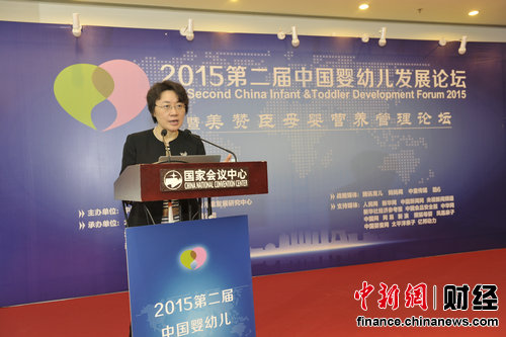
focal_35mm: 34
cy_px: 168
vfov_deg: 38.9
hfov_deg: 55.8
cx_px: 253
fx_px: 478
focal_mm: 34
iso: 1000
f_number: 5
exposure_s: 1/60
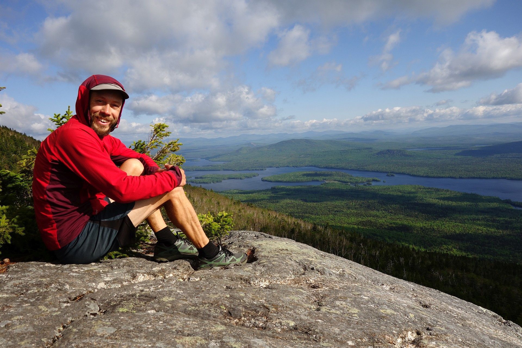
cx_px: 261
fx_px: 406
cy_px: 174
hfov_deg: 65.5
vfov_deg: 46.4
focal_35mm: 28
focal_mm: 10.4
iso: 80
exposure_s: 1/400
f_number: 5.6
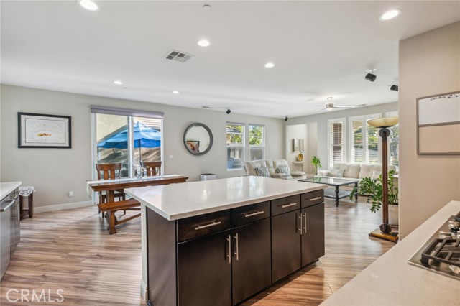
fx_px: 204
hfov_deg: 96.8
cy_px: 153
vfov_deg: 73.7
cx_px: 230
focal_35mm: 16
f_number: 8
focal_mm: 16
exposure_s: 1/13
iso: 200
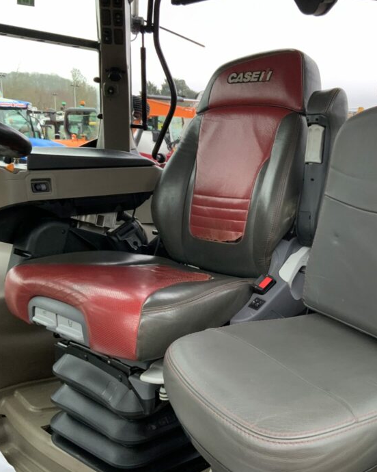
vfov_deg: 43.8
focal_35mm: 42
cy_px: 261
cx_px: 270
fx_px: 586
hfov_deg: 35.1
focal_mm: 3
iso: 100
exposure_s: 1/60
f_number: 1.8
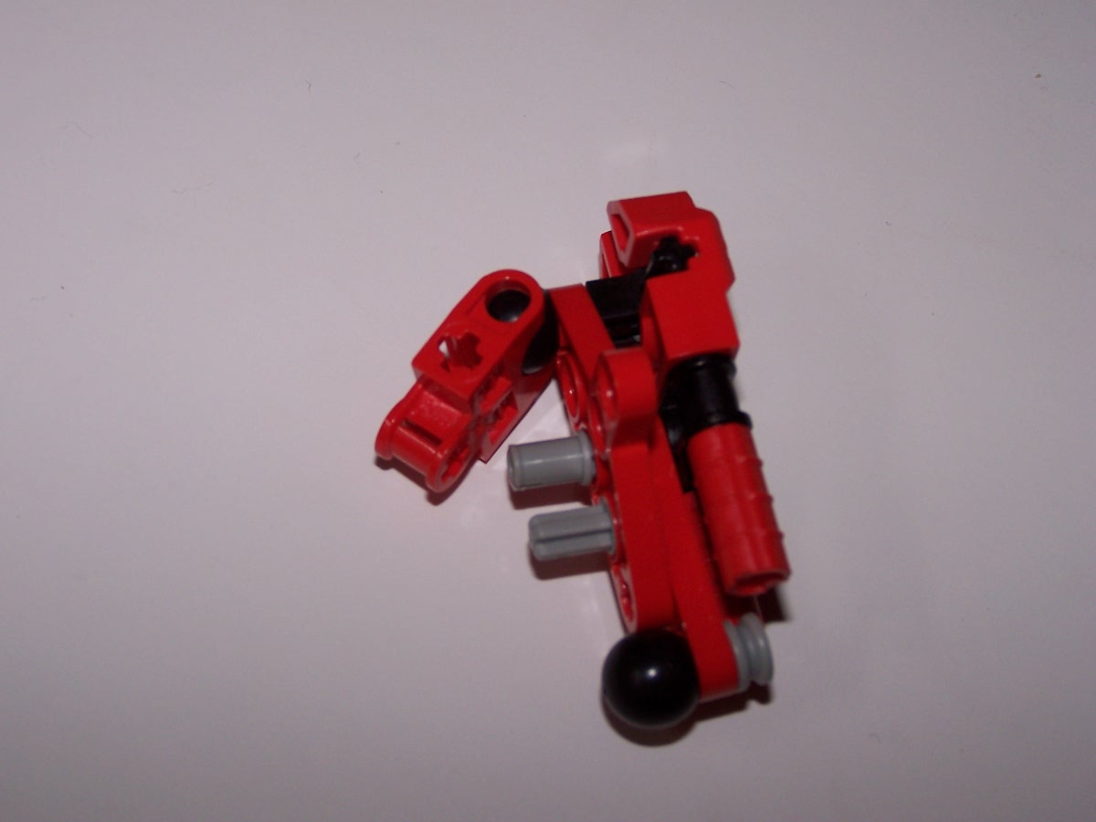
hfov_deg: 28.2
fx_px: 2185
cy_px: 411
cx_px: 548
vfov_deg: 21.3
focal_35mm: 69
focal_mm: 11.5
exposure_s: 1/60
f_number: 3.2
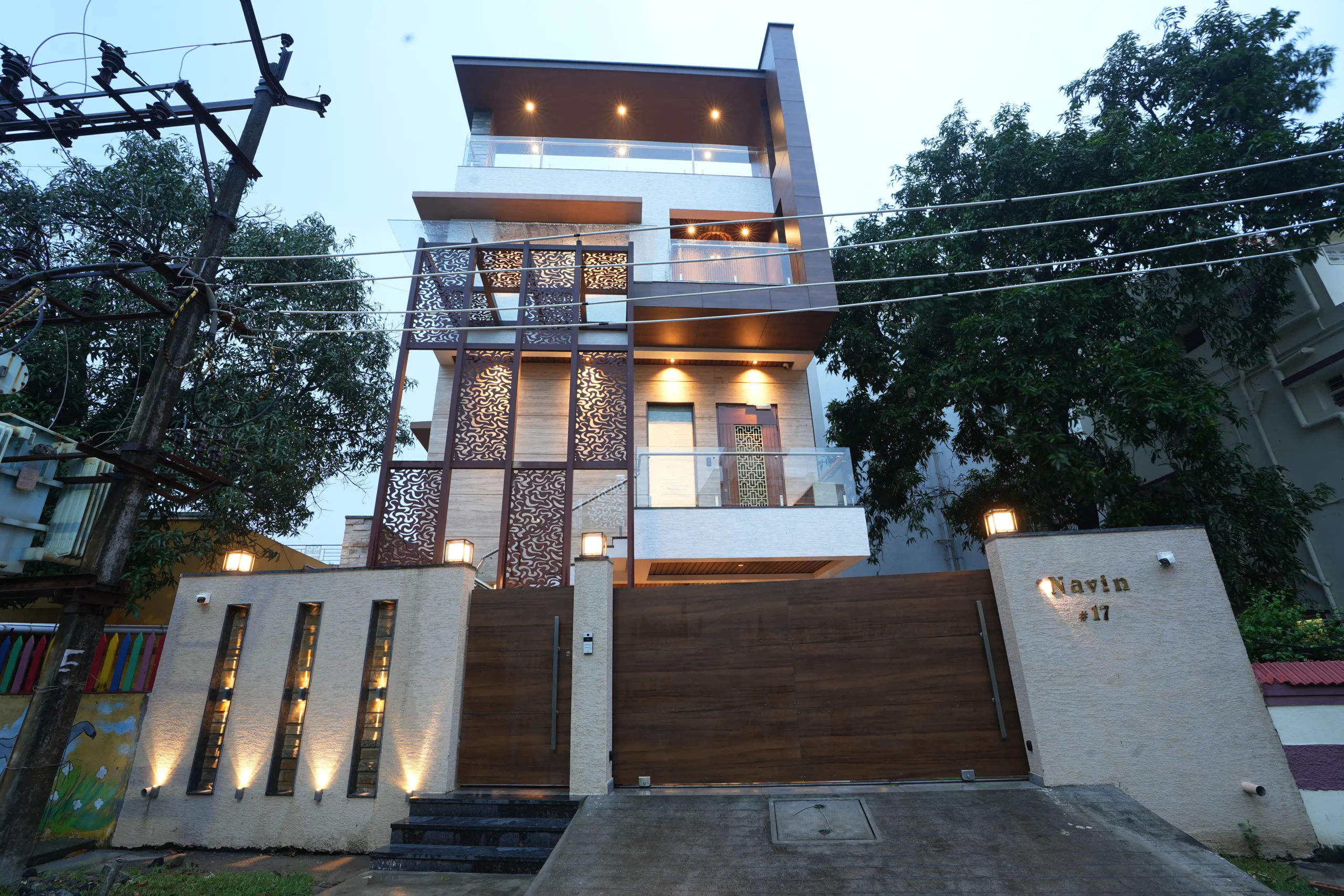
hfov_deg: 96.7
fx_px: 597
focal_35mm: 16
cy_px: 448
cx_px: 672
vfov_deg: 73.8
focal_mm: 16
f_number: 11
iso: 100
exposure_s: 3
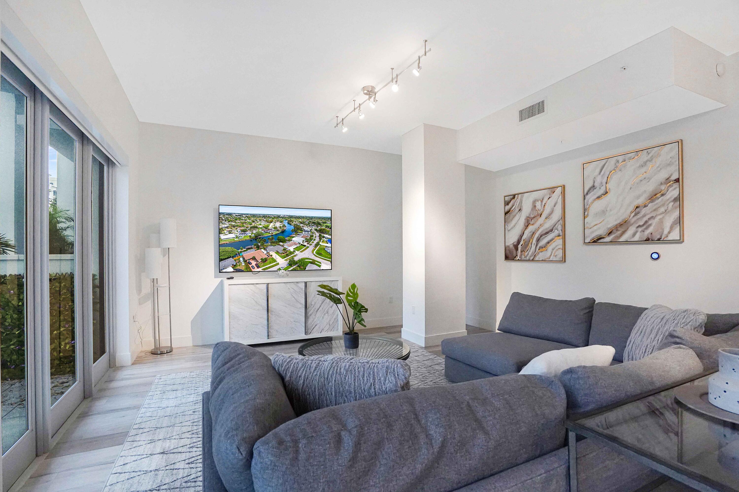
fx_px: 328
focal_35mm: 16
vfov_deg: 73.7
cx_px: 370
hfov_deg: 96.7
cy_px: 246
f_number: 6.3
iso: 6400
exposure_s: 1/200
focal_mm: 16
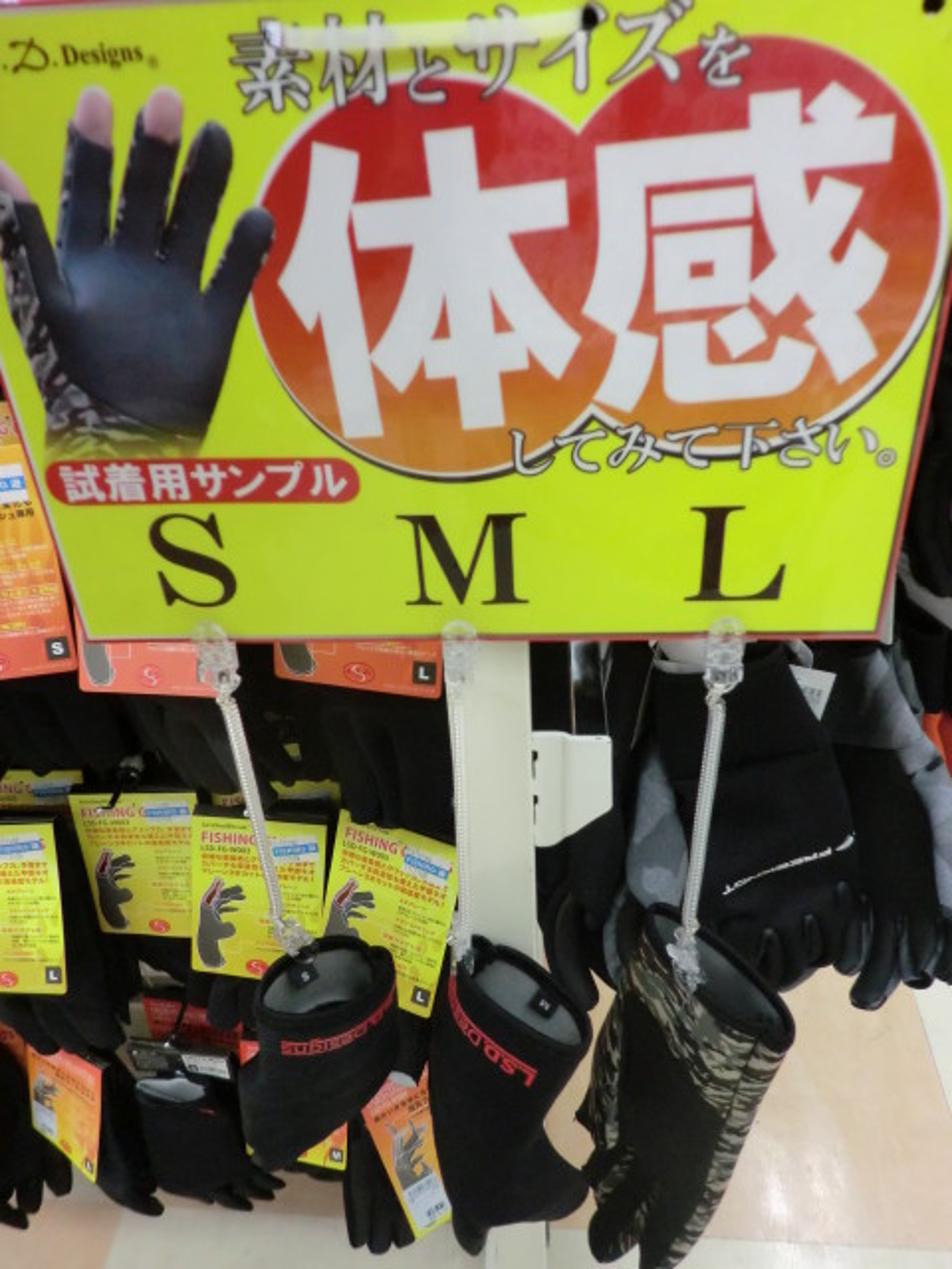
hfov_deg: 53.1
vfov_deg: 67.3
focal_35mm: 26
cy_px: 634
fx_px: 953
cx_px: 476
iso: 320
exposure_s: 1/60
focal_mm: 4.7
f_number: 2.8
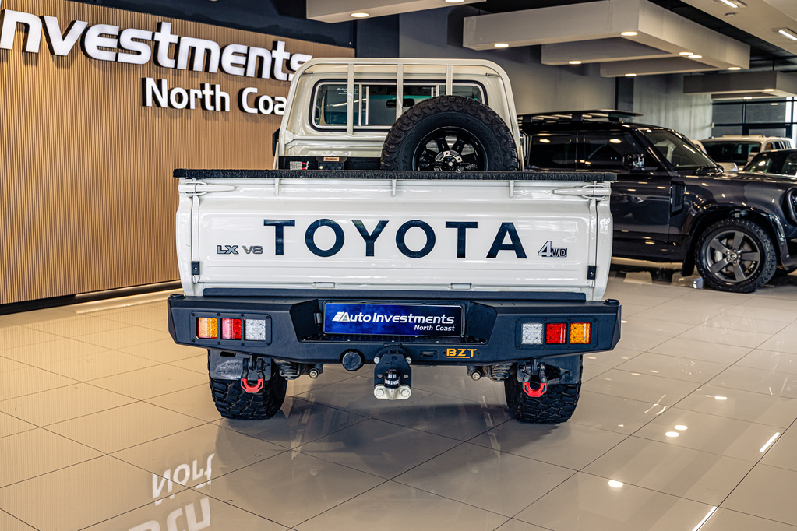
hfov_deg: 54.4
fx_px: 775
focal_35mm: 35
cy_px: 266
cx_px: 398
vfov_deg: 37.9
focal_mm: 35
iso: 400
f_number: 4
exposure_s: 1/125
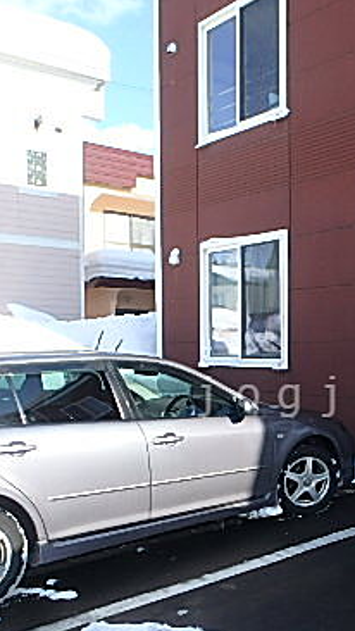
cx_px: 315
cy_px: 397
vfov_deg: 49.9
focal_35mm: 40
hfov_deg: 28.6
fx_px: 669
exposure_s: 1/640
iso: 125
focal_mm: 3.7
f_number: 3.5
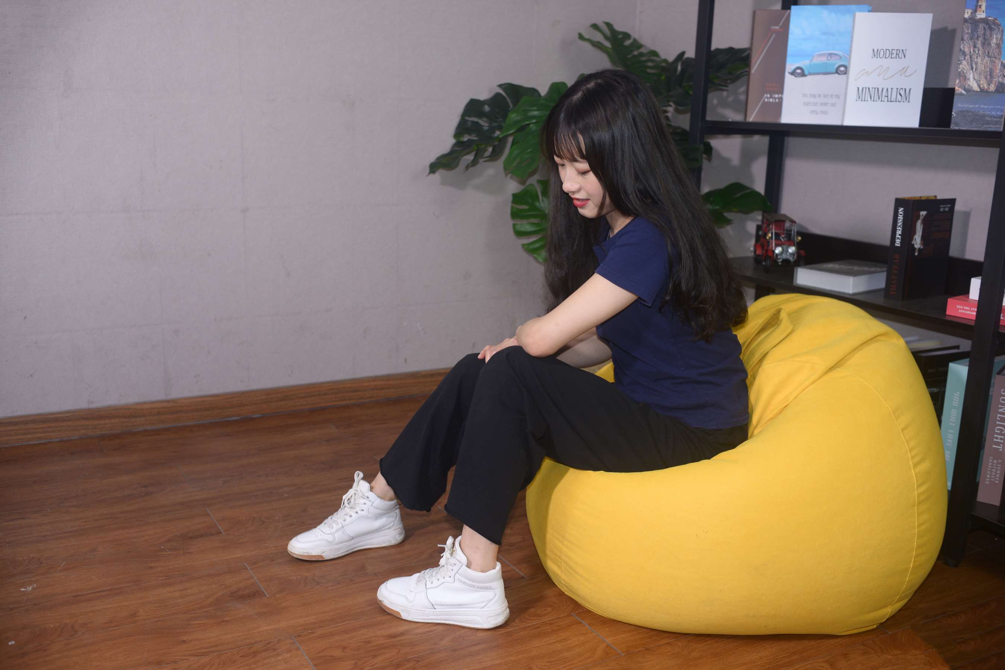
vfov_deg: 37.9
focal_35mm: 35
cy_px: 335
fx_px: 977
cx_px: 502
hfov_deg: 54.4
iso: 400
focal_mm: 35
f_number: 4.5
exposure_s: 1/125
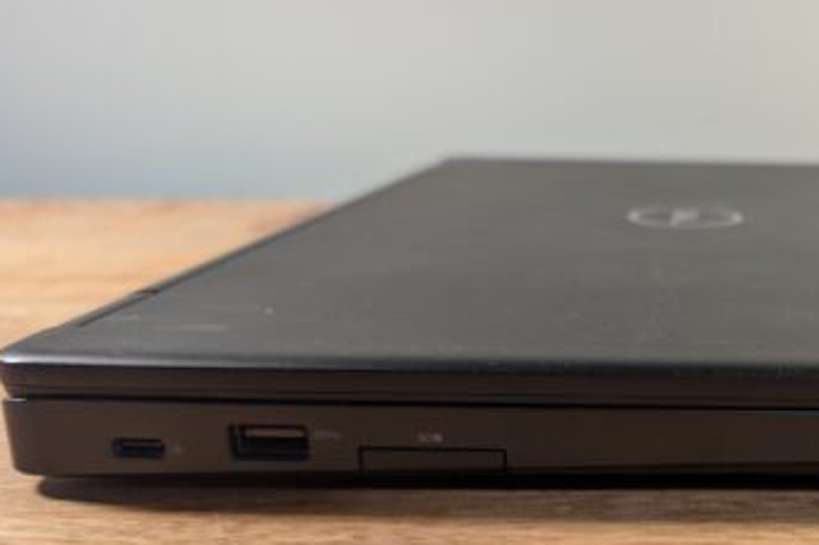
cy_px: 403
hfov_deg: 41.6
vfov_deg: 30.0
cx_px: 709
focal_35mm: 44
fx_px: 1000
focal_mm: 6.9
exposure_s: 1/18.6
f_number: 1.68
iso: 64
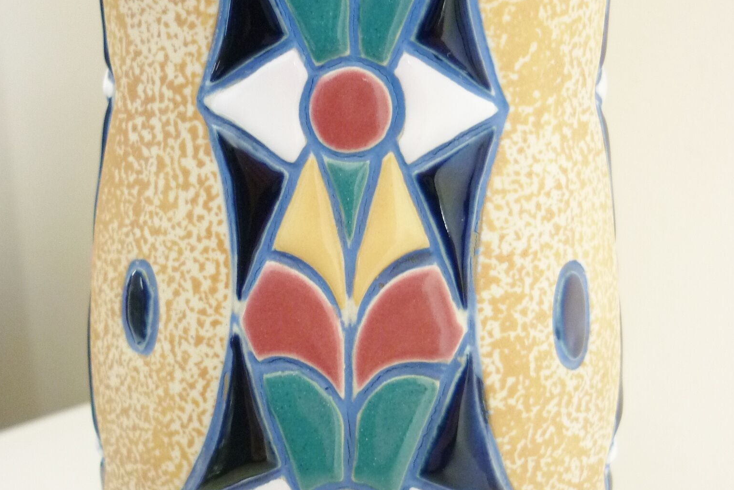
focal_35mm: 46
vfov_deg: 29.2
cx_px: 367
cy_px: 280
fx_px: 938
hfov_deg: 42.7
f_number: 2.8
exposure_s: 1/30
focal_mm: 5.5
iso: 250
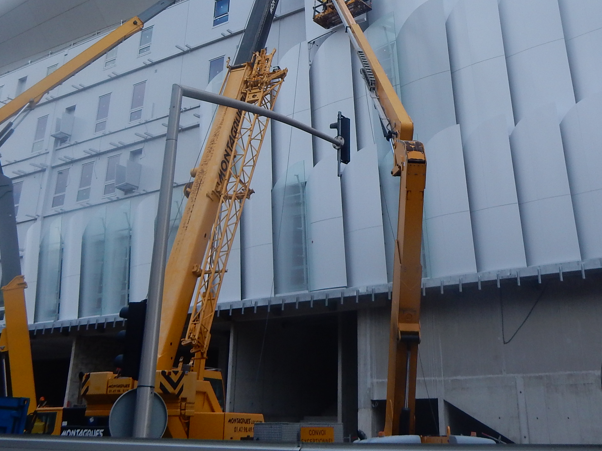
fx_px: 748
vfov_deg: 32.4
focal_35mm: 43
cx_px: 336
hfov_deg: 43.8
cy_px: 71
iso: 125
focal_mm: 4.5
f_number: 3.7
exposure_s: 1/800
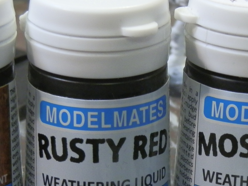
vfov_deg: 9.4
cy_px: 173
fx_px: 1125
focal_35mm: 157
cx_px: 189
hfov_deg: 12.5
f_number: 3.7
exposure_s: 1/20
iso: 200
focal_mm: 10.99
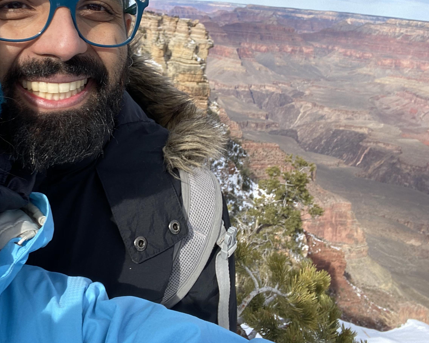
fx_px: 508
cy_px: 80
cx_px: 91
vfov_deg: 36.3
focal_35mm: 40
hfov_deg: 43.8
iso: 25
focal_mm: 2.71
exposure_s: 1/454
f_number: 2.2
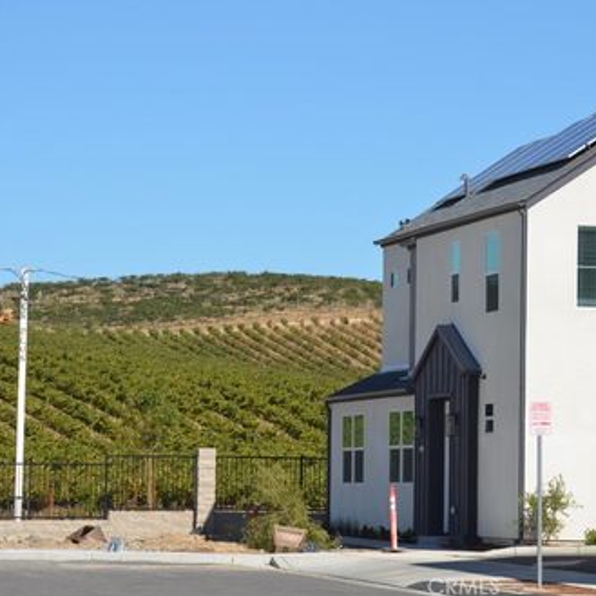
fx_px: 3389
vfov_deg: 10.0
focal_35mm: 174
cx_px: 391
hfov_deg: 10.0
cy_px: 299
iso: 100
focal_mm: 90
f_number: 9
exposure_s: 1/320
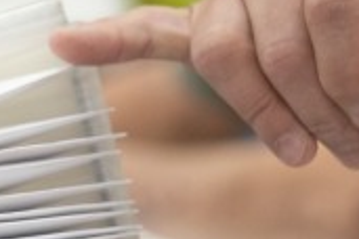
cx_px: -118
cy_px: 437
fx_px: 4088
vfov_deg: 3.3
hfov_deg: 5.0
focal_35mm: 410
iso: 1250
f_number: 2.8
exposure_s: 1/400
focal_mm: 70
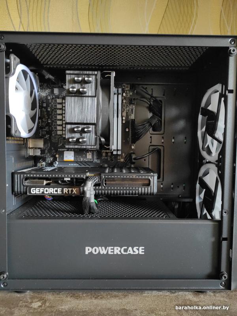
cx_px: 118
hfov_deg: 54.9
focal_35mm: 25
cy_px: 158
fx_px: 228
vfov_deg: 69.4
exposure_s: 1/20
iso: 646
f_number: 1.89
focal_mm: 5.43
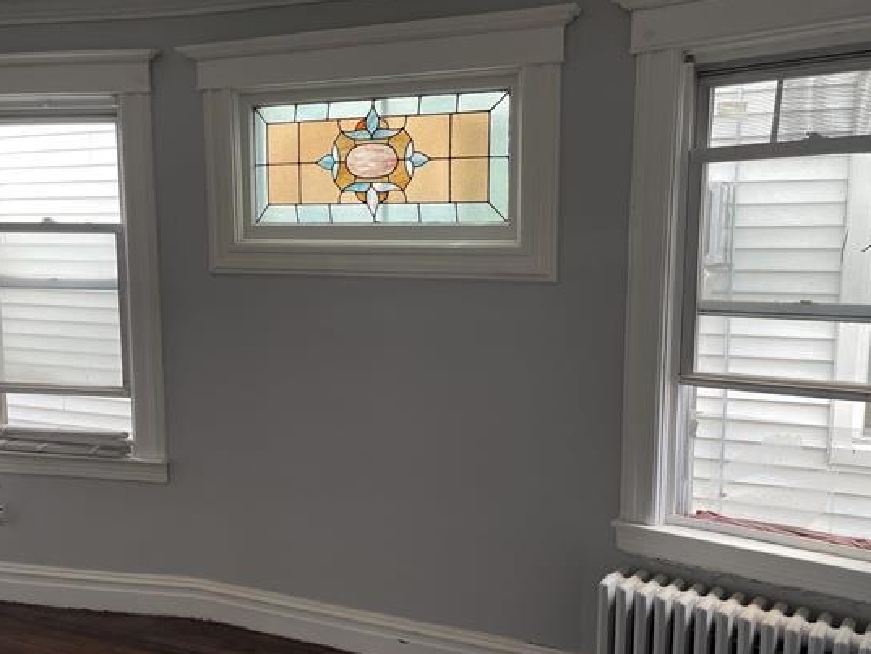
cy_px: 359
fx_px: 780
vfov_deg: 45.4
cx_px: 462
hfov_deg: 58.3
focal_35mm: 31
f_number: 1.6
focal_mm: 5.1
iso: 125
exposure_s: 1/121
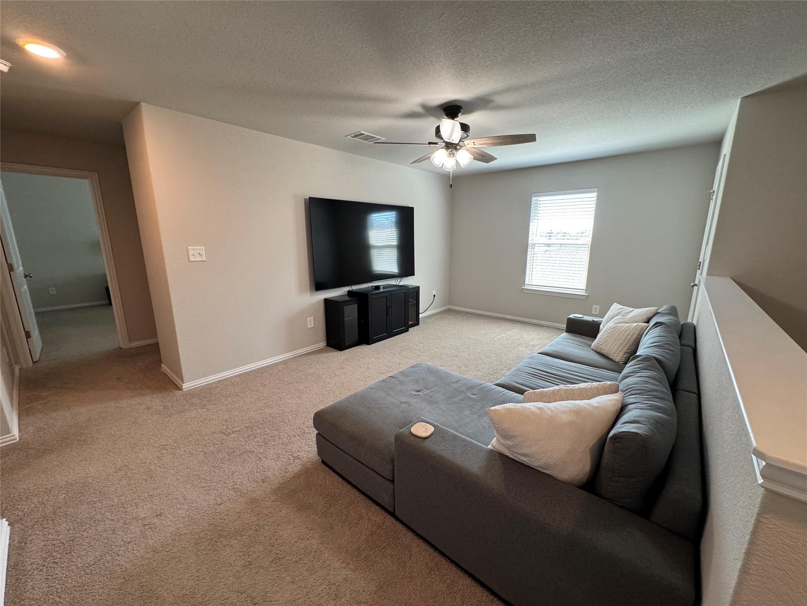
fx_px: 326
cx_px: 404
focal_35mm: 14
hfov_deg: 102.1
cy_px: 303
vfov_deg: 85.7
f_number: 2.2
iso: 250
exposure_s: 1/120
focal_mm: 2.22
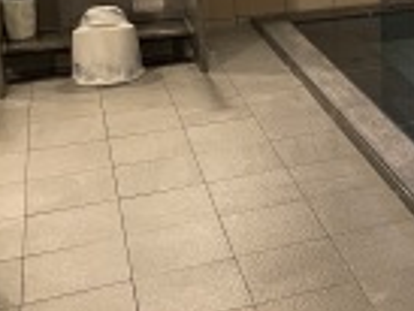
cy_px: 6
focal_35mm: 76
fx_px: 910
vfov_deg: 18.9
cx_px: 450
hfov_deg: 24.0
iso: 500
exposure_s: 1/30
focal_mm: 4.2
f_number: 1.6
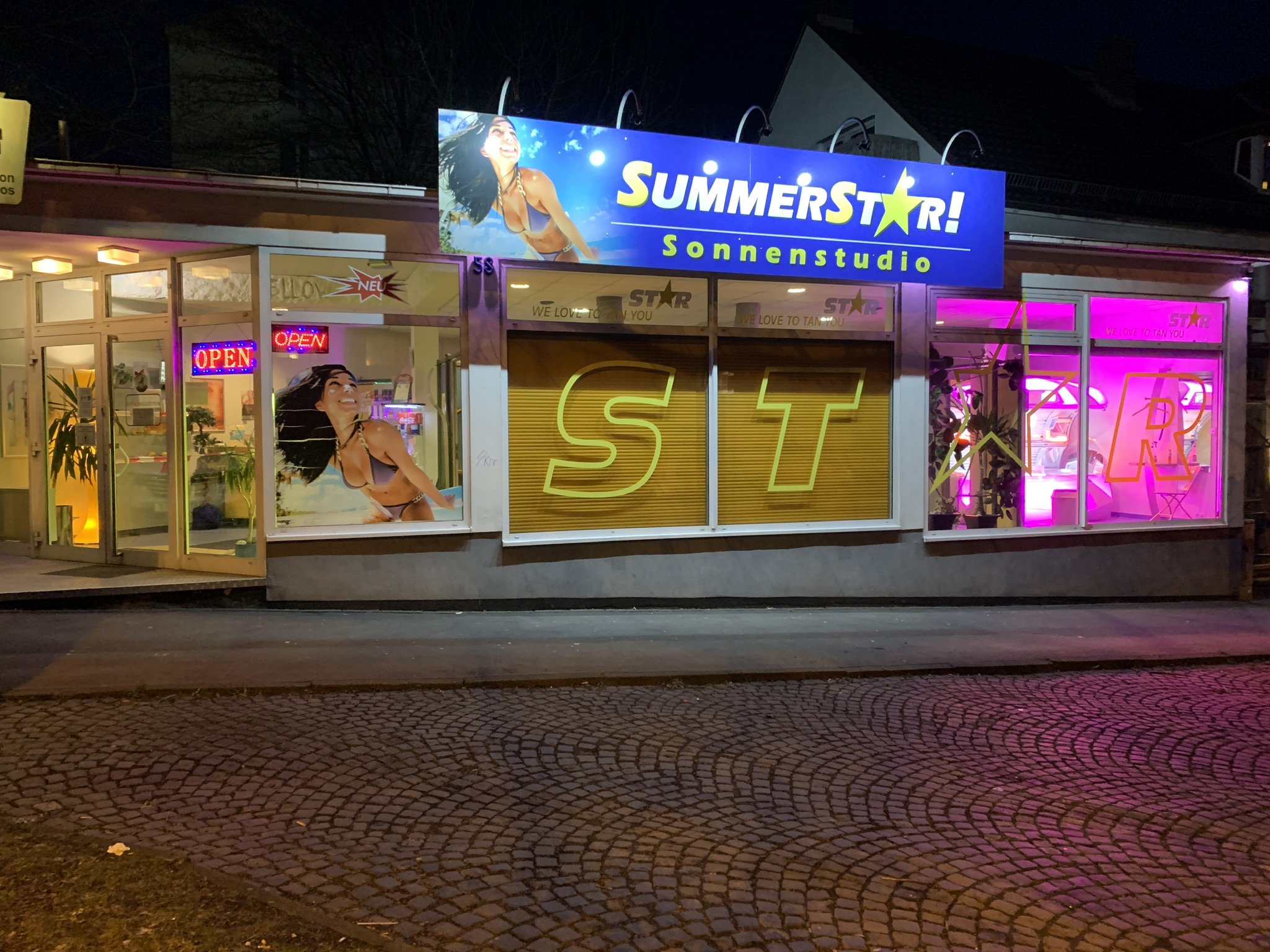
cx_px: 635
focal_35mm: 26
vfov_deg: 53.1
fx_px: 954
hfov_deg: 67.3
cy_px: 476
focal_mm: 4.25
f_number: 1.8
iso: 320
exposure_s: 1/25
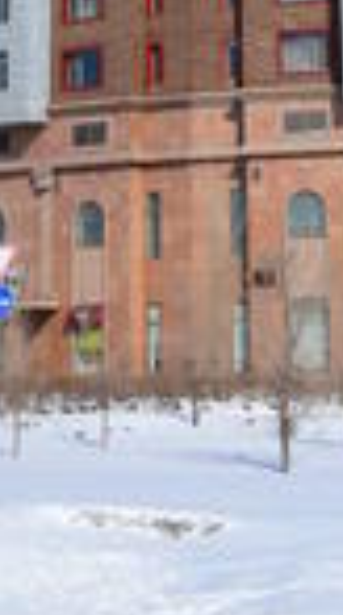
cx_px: 270
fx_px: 1822
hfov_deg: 10.7
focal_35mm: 112
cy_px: -402
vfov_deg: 16.7
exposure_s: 1/320
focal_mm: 18
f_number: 11
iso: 100
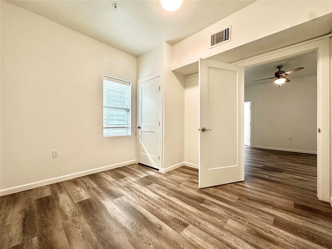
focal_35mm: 14
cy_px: 124
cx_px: 166
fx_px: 134
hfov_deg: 102.1
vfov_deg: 85.7
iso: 160
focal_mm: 2.22
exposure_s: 1/60
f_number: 2.2
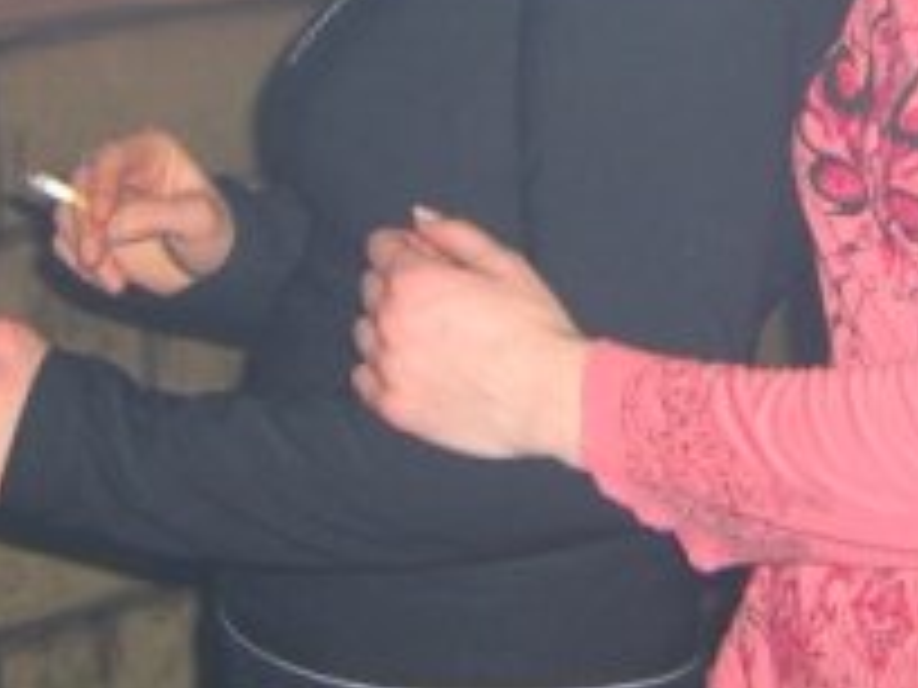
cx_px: 675
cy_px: -135
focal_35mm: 112
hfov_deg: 17.5
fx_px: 2970
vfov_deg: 12.9
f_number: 2.8
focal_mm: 7.9
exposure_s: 1/60
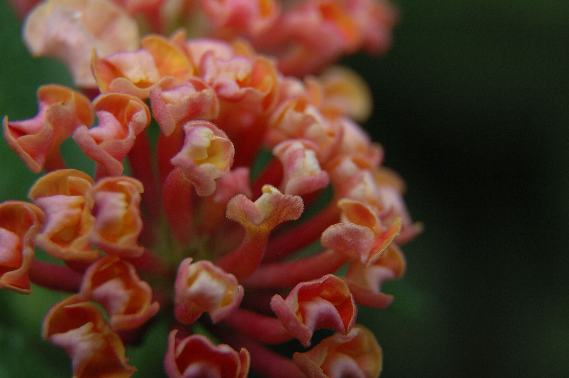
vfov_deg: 12.2
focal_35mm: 112
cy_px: 189
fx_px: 1777
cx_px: 284
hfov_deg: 18.2
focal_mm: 75
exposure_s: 1/320
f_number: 8
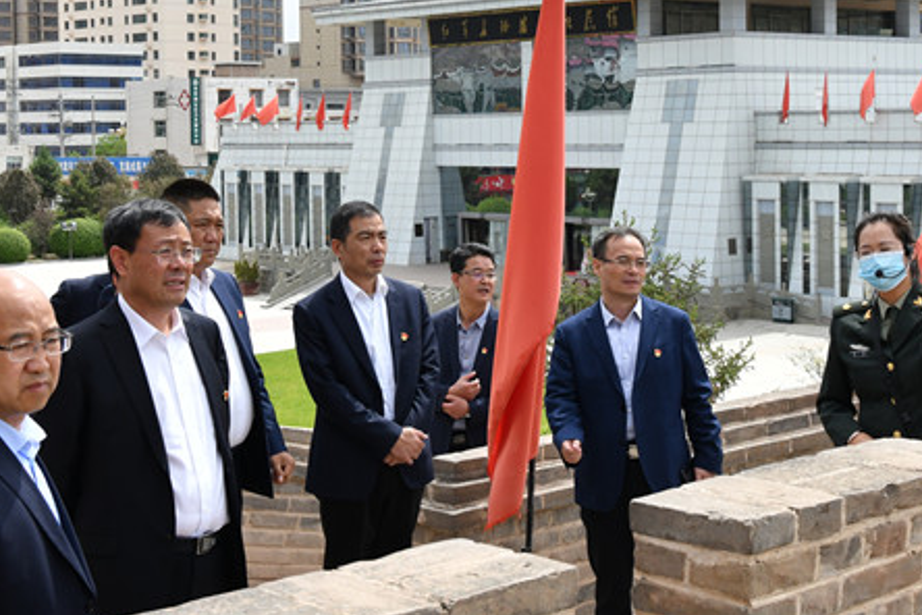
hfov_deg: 36.9
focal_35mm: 54
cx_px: 496
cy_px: 313
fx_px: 1383
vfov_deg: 25.1
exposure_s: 1/1000
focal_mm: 32
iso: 800
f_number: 11
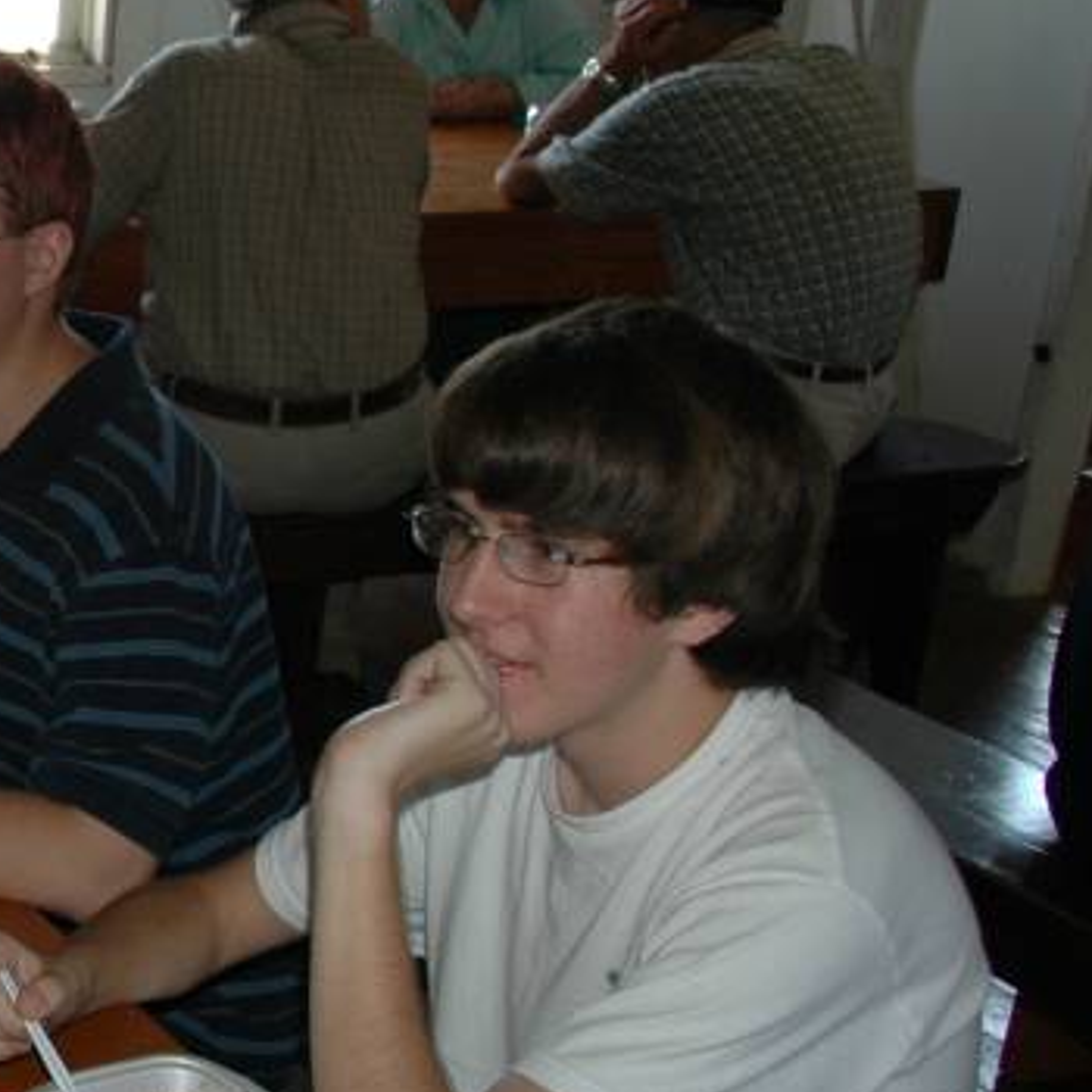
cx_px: -499
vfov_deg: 21.1
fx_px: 2927
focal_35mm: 82
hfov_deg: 18.9
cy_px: 624
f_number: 3.8
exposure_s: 1/60
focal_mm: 22
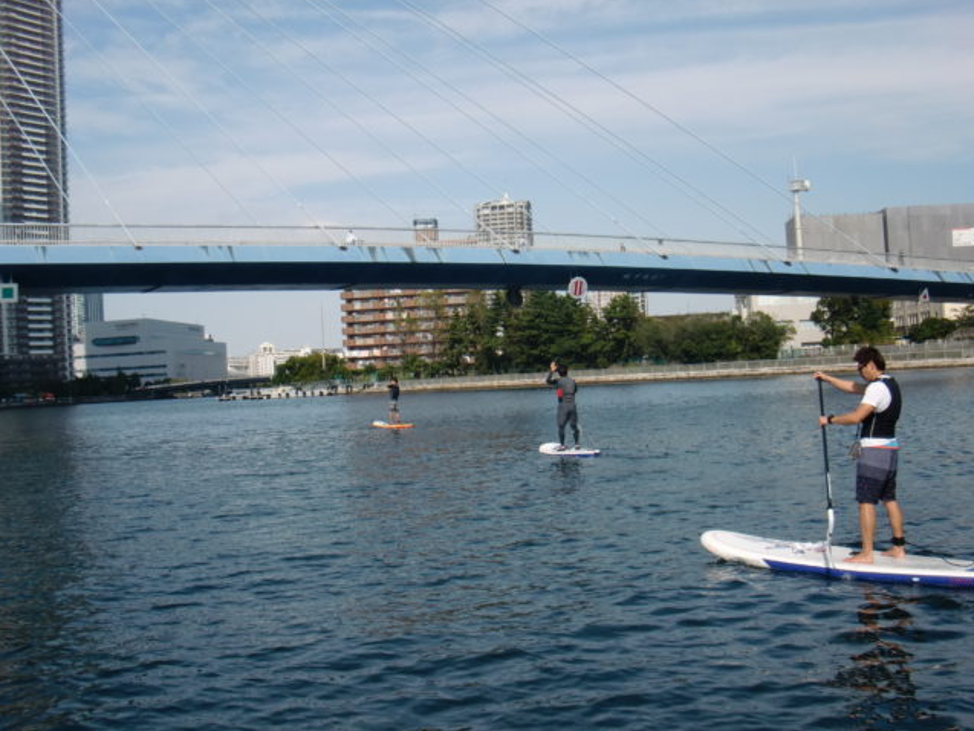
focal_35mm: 40
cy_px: 374
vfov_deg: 36.0
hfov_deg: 46.8
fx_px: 1126
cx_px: 500
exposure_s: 1/640
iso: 64
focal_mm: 6.66
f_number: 3.9
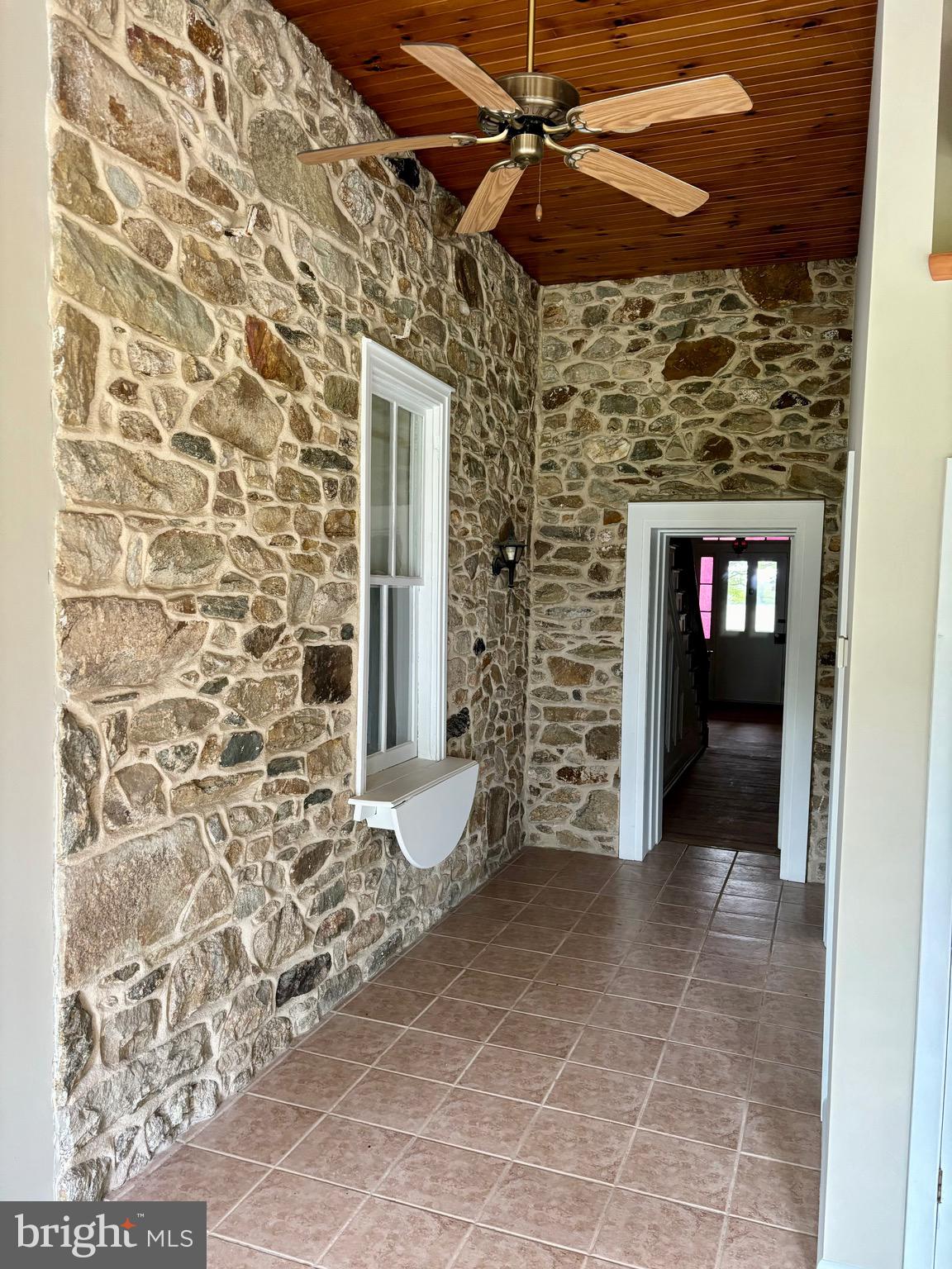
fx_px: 953
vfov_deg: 67.3
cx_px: 476
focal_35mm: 26
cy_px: 634
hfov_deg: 53.1
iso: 200
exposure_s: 1/60
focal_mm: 5.96
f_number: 1.6
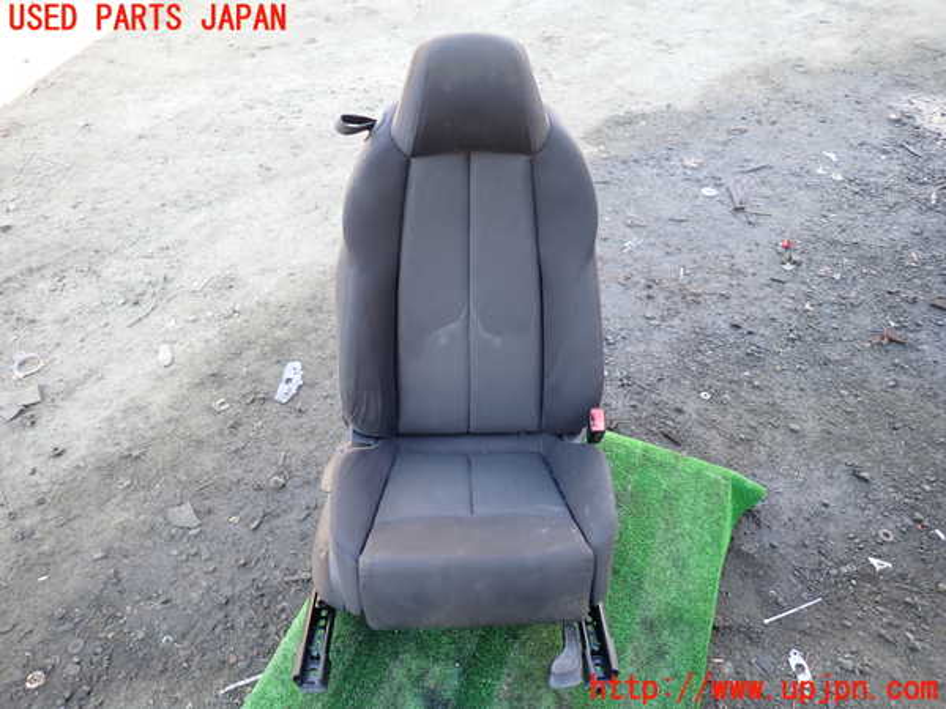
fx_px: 683
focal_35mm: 25
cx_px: 473
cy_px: 354
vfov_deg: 54.9
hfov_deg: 69.4
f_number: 2
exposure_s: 1/100
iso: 100
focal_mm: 4.5
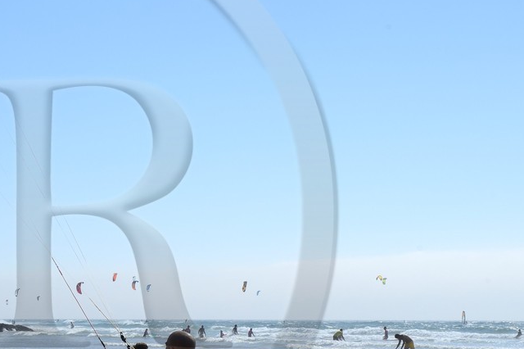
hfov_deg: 22.9
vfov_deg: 16.0
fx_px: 1237
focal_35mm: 85
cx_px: -4
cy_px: 215
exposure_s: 1/400
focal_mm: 34
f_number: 16
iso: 200
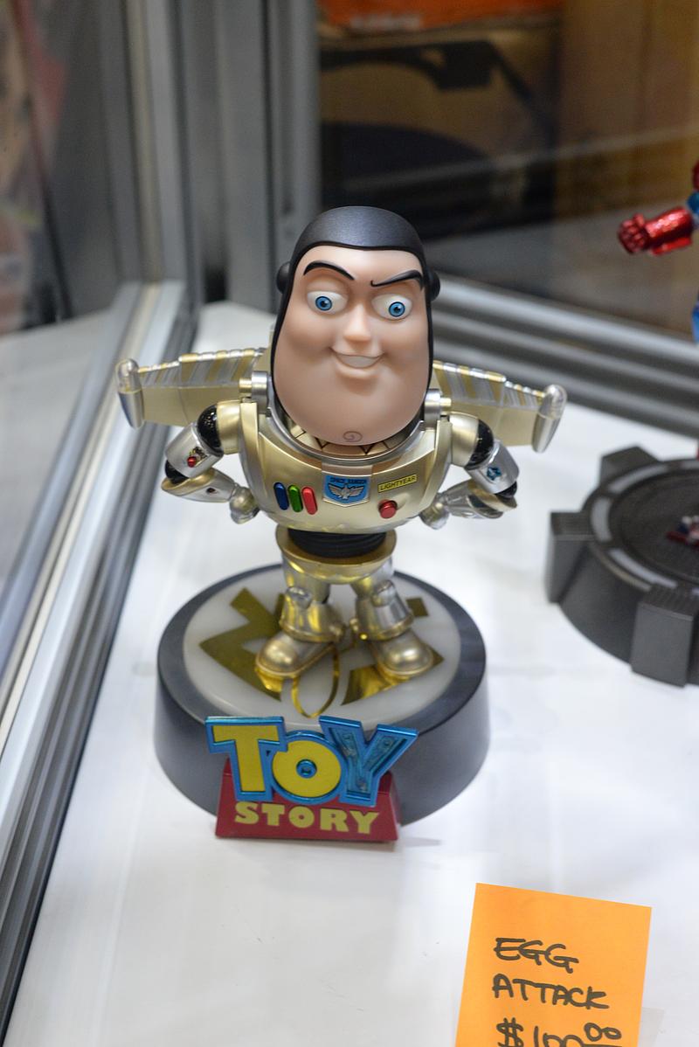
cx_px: 350
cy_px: 524
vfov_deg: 39.6
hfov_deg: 27.0
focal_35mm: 50
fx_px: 1454
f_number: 6.3
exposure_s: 1/100
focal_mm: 50
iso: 3200
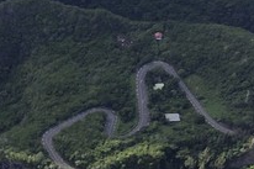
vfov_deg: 6.4
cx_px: -718
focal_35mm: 210
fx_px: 1480
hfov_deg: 7.4
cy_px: 334
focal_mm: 27
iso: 800
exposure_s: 1/1000
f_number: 5
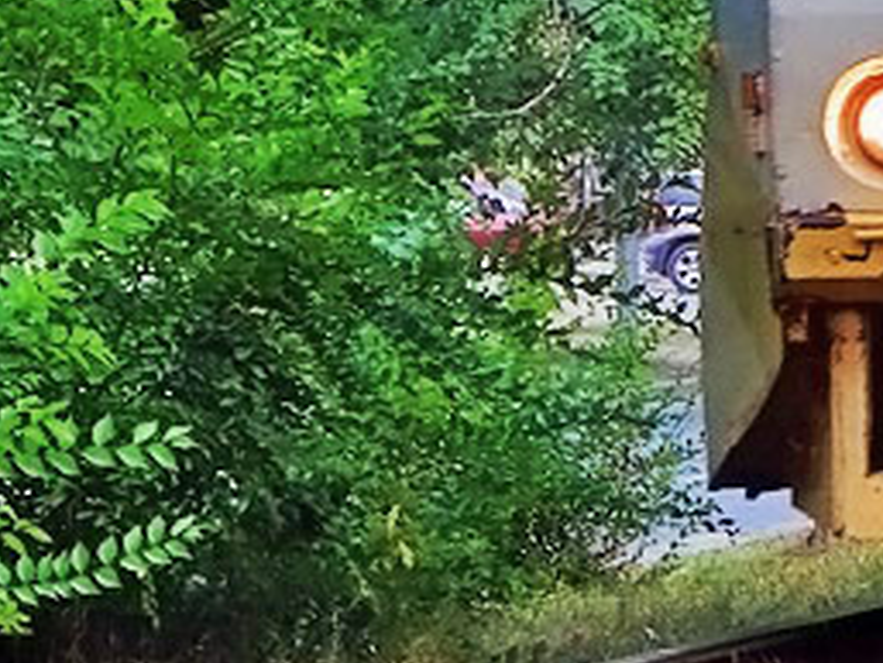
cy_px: -295
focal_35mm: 381
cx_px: 1247
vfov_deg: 3.9
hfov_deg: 5.2
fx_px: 9723
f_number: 4.5
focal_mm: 31.48
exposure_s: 1/100
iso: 250
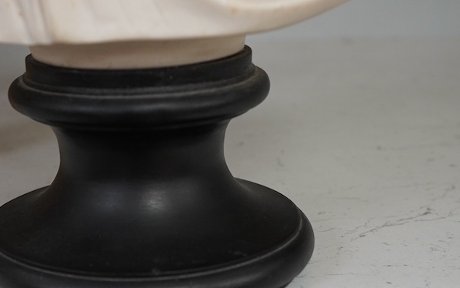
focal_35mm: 69
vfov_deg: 18.8
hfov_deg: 29.5
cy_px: 190
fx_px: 865
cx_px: 135
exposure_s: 1/125
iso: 1250
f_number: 9
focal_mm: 30
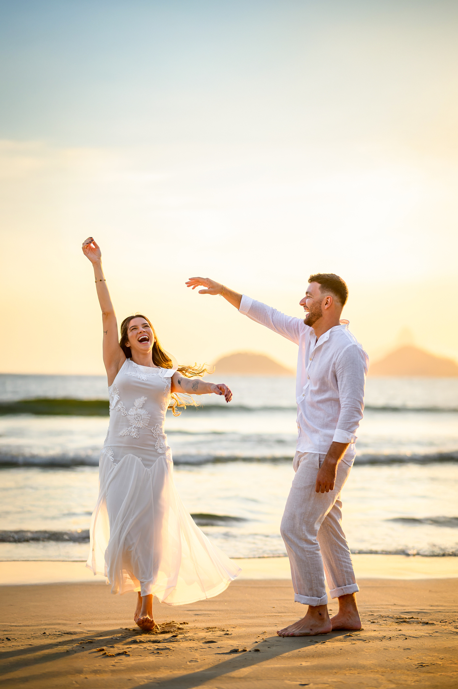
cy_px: 344
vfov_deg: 23.9
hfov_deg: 16.0
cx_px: 229
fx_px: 1624
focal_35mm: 85
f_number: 1.8
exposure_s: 1/1250
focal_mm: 85
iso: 125
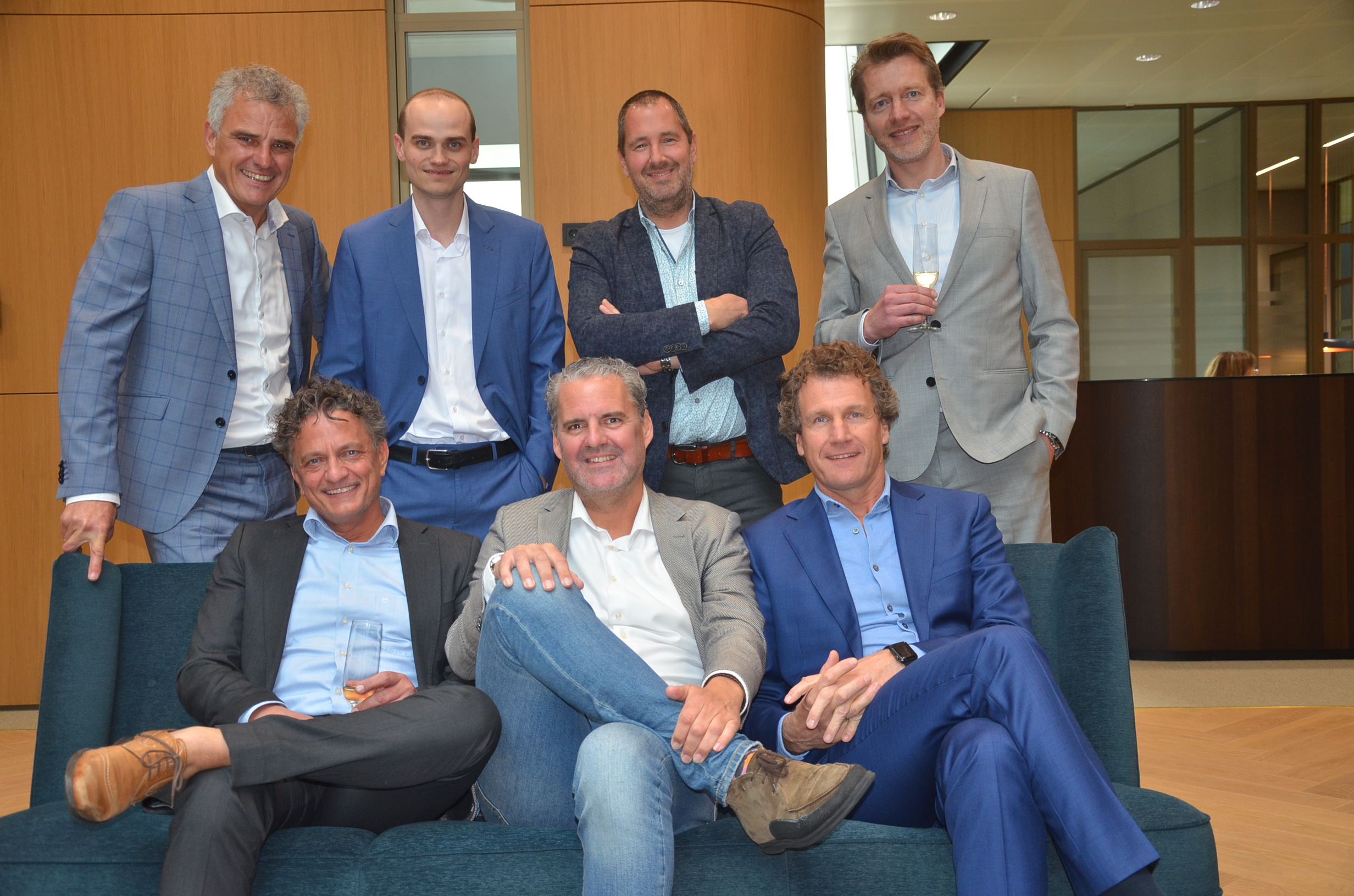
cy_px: 448
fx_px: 1464
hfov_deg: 49.6
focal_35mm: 39
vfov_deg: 34.1
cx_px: 677
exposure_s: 1/60
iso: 500
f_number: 4
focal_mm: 26
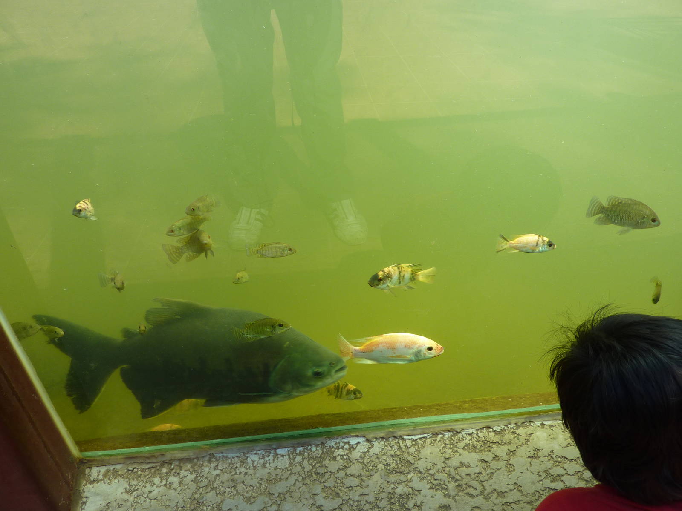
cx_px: 341
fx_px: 493
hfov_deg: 69.4
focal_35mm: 25
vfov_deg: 54.9
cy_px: 256
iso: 80
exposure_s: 1/100
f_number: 3.5
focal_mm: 4.1
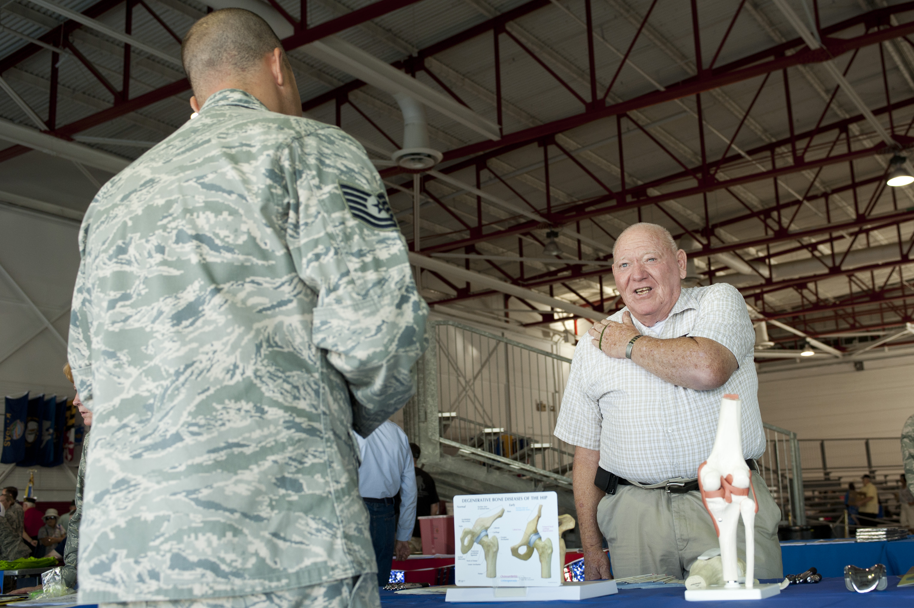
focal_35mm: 38
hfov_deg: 50.7
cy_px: 304
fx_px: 964
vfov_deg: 35.0
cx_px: 457
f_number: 5
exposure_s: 1/200
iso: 1000
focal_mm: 38
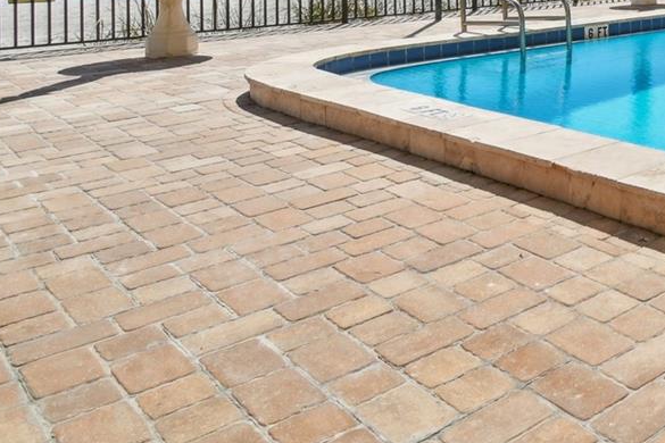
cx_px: 746
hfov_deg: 38.5
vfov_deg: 28.7
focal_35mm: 41
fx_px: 757
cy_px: -78
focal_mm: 10
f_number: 7.1
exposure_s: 1/320
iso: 100
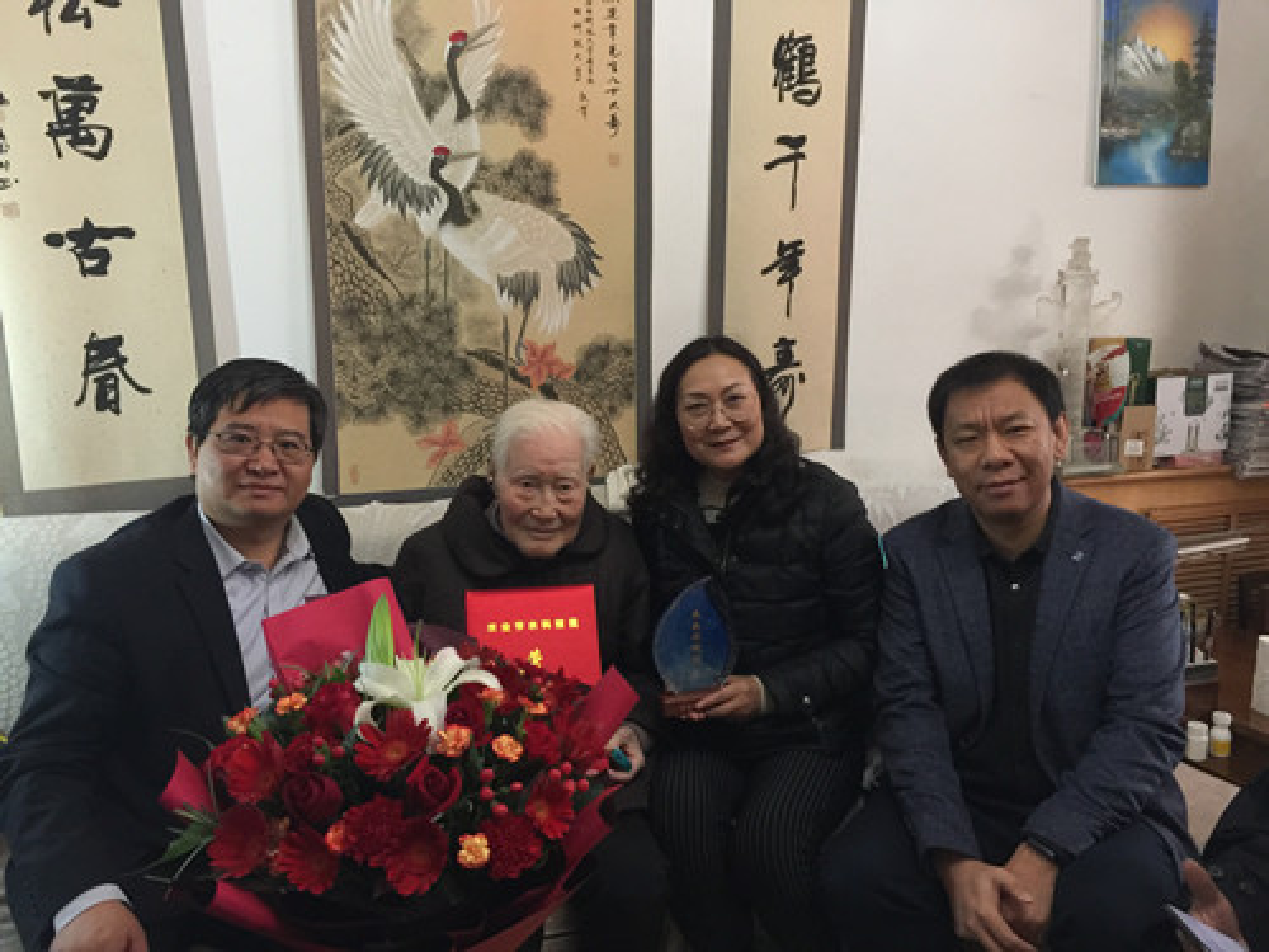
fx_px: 1063
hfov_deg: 61.7
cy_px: 476
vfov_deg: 48.2
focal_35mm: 29
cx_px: 634
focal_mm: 4.15
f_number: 2.2
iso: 160
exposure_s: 1/17
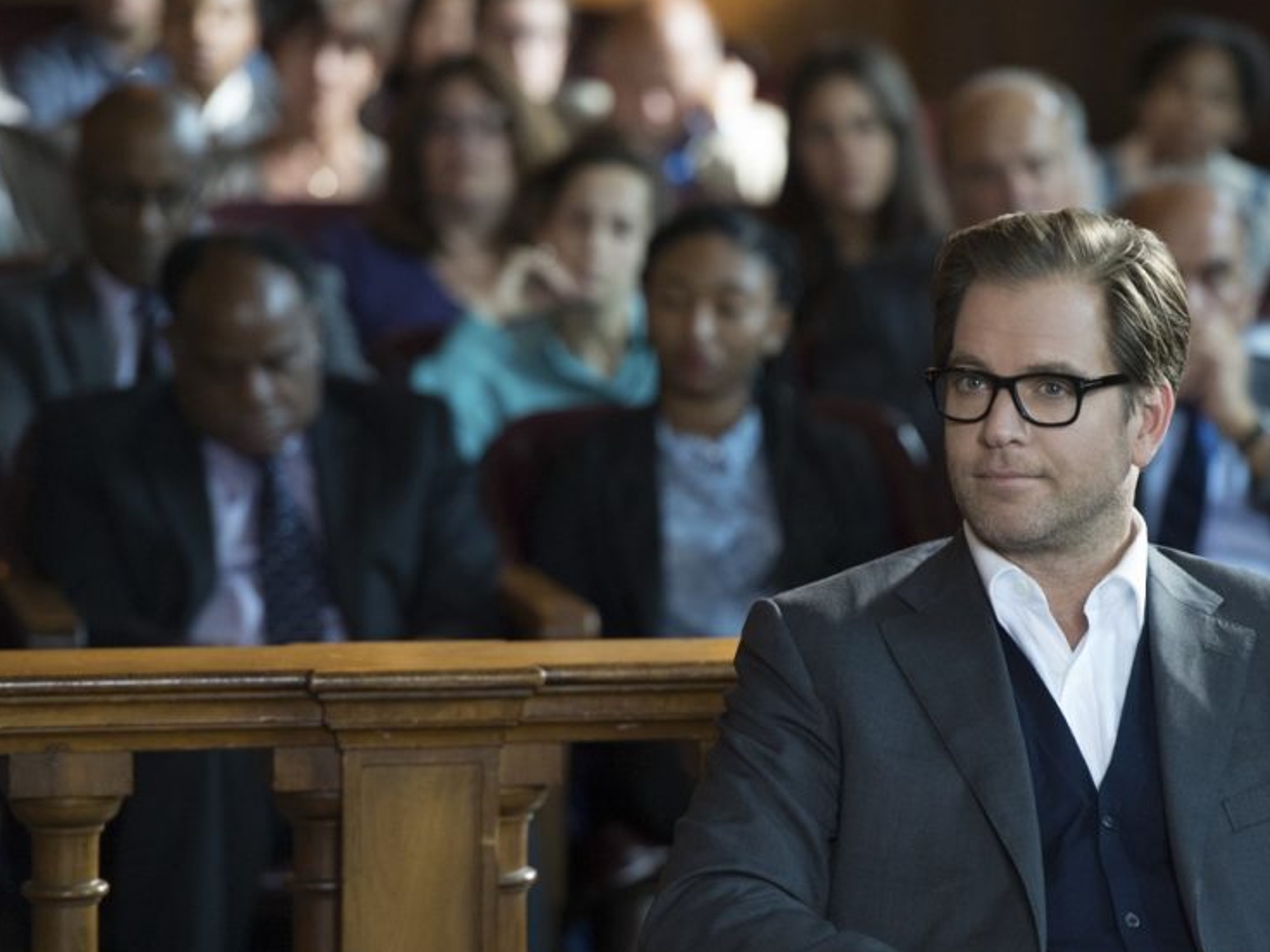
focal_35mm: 254
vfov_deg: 5.9
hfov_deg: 7.8
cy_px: 541
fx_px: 9319
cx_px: 846
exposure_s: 1/125
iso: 4000
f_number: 4
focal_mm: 190
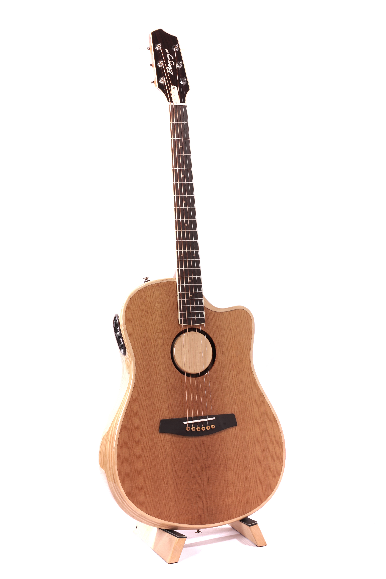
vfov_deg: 32.4
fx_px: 997
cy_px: 290
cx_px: 193
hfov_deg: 21.9
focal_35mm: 62
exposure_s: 1/4
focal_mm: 62
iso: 100
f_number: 22
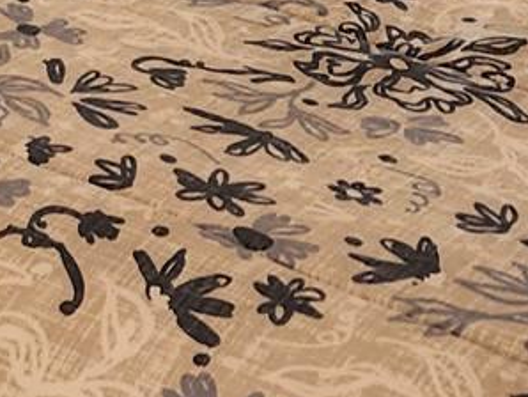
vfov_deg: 8.7
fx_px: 2412
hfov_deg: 11.9
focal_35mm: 158
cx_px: -291
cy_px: -494
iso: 64
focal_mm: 6.4
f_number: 1.8
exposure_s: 1/120
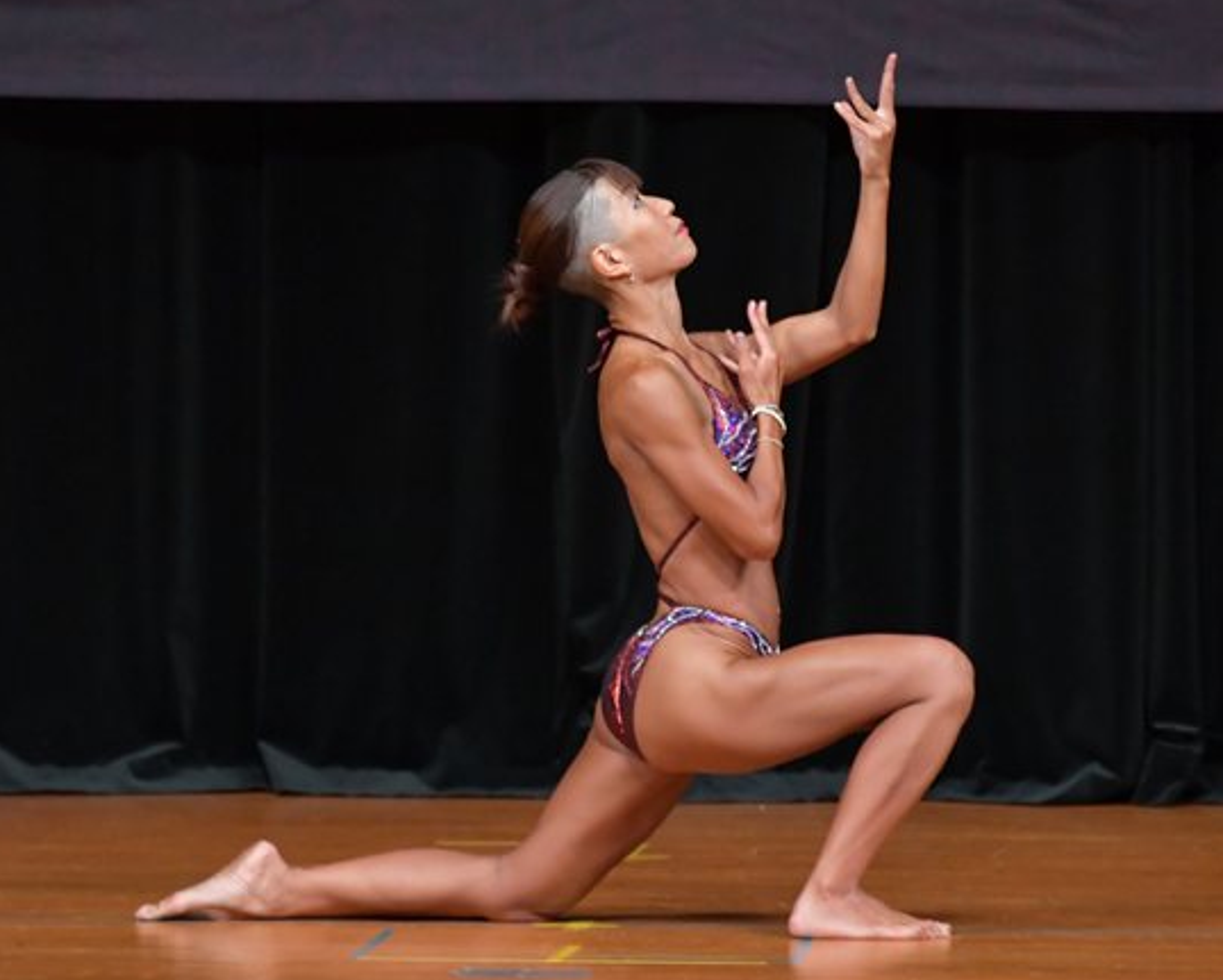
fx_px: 16877
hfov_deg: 4.1
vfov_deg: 3.3
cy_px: 496
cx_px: 747
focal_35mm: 466
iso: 4000
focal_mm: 230
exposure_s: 1/400
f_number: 5.6
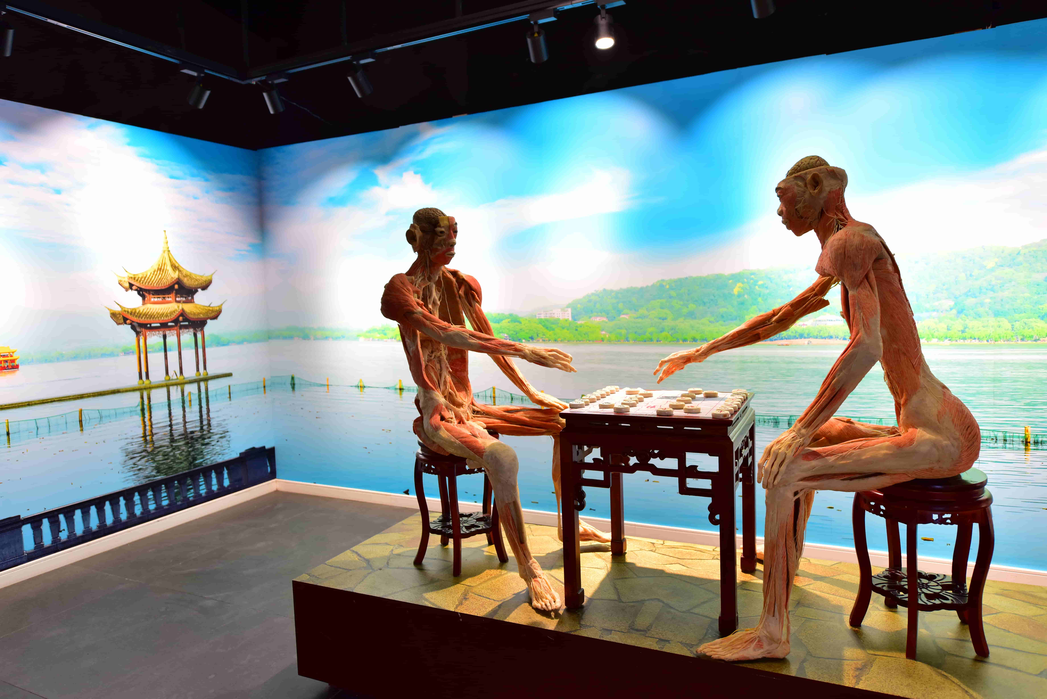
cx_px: 524
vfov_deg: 53.2
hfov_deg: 73.7
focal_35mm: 24
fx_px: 698
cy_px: 350
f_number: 4
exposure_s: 1/125
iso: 400
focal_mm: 24
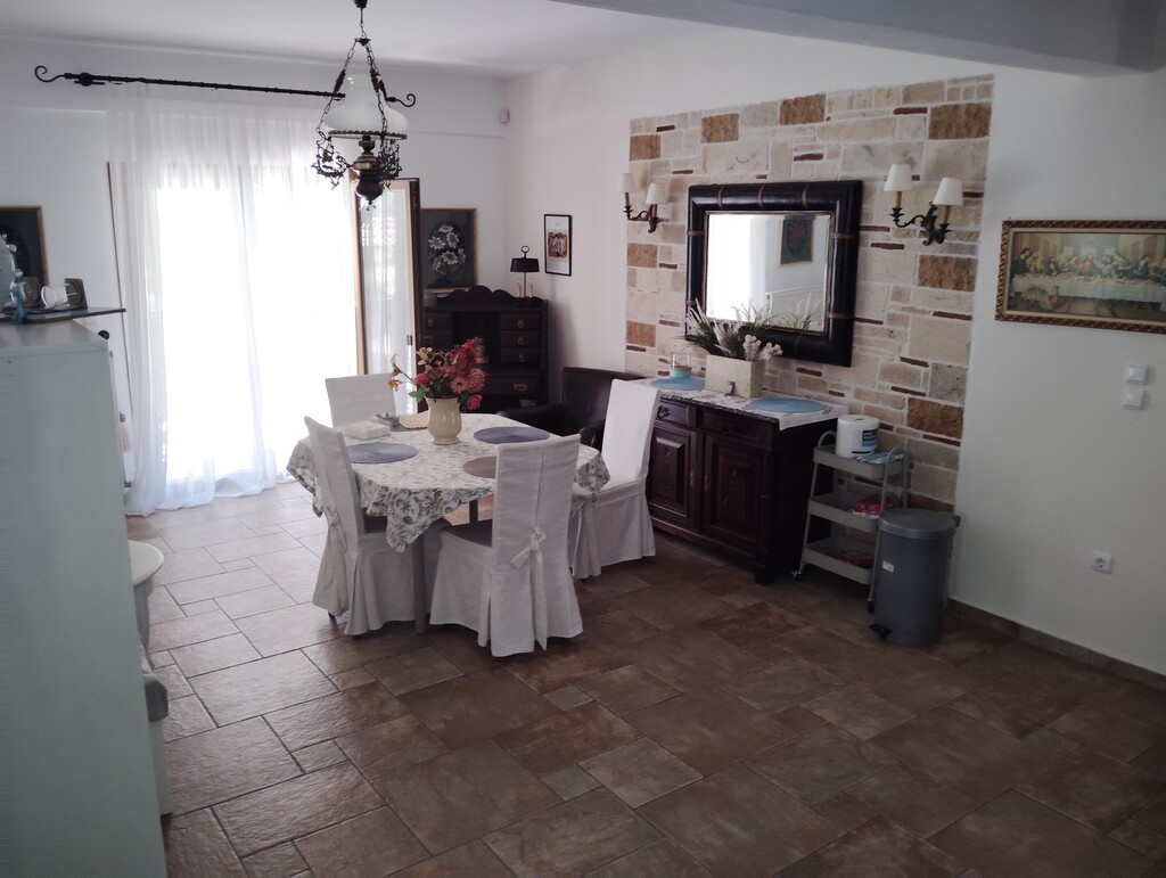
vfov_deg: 49.9
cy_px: 439
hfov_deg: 63.4
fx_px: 944
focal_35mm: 28
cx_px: 583
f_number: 1.8
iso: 716
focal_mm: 4.22
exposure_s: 1/33.3
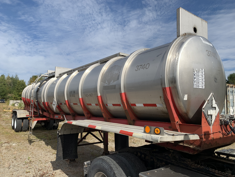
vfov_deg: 53.1
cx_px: 118
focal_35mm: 26
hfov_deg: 67.3
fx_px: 177
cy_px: 88
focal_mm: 4.25
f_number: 1.8
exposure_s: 1/3521
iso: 25
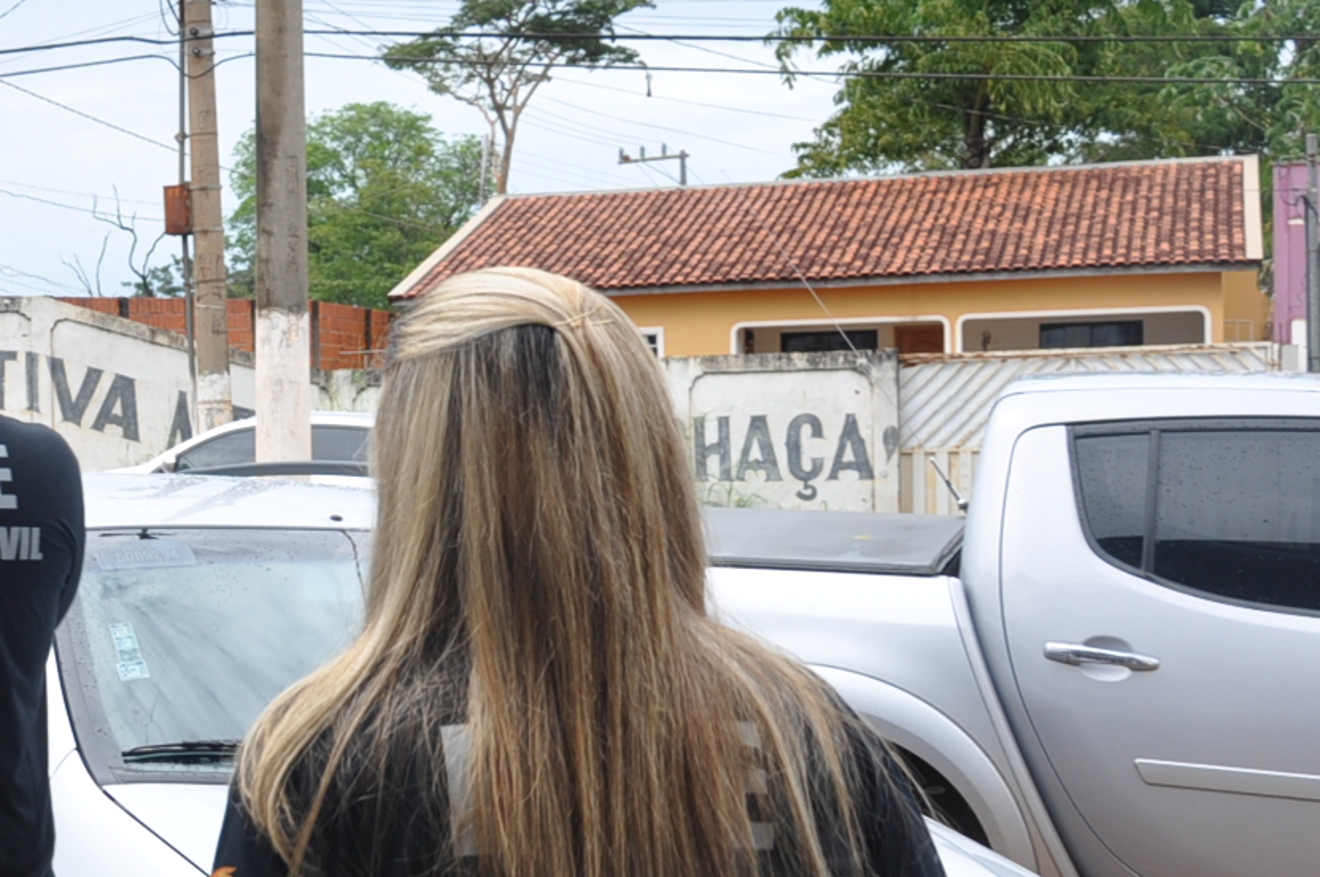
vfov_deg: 16.7
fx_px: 2977
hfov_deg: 23.4
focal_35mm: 81
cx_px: -148
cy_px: 645
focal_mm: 21
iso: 200
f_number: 6.3
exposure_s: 1/160
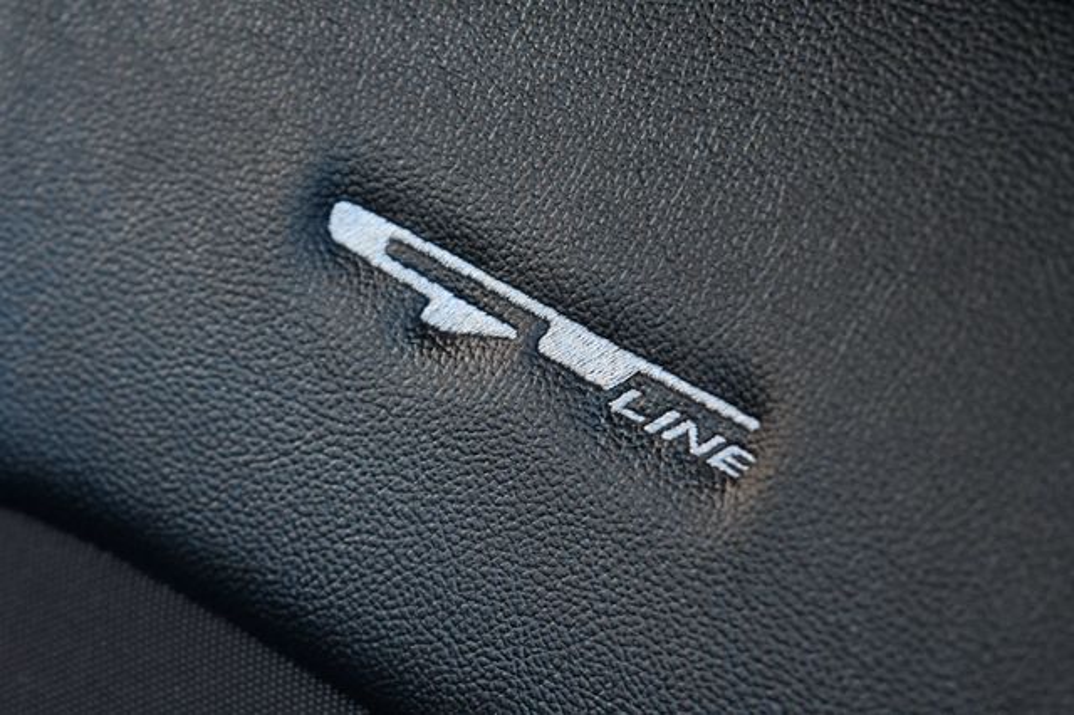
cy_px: 358
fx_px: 2445
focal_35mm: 82
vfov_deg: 16.6
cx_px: 537
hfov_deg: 24.8
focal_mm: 55
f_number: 5.6
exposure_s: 1/125
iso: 1600
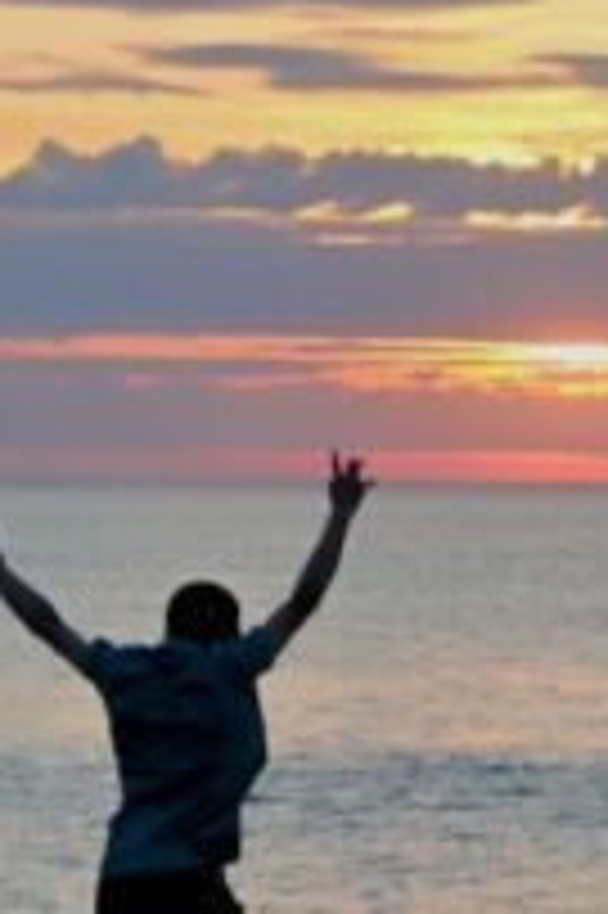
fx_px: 4948
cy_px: 293
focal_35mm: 195
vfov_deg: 10.5
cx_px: 480
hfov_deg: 7.0
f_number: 4
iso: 280
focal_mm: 24
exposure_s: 1/250
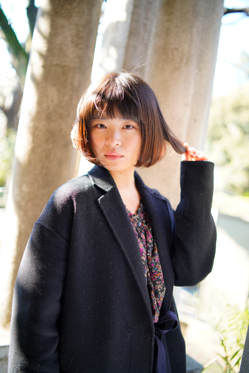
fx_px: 363
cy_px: 186
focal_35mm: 35
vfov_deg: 54.4
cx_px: 124
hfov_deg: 37.9
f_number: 1.4
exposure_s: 1/250
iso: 160
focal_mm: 35
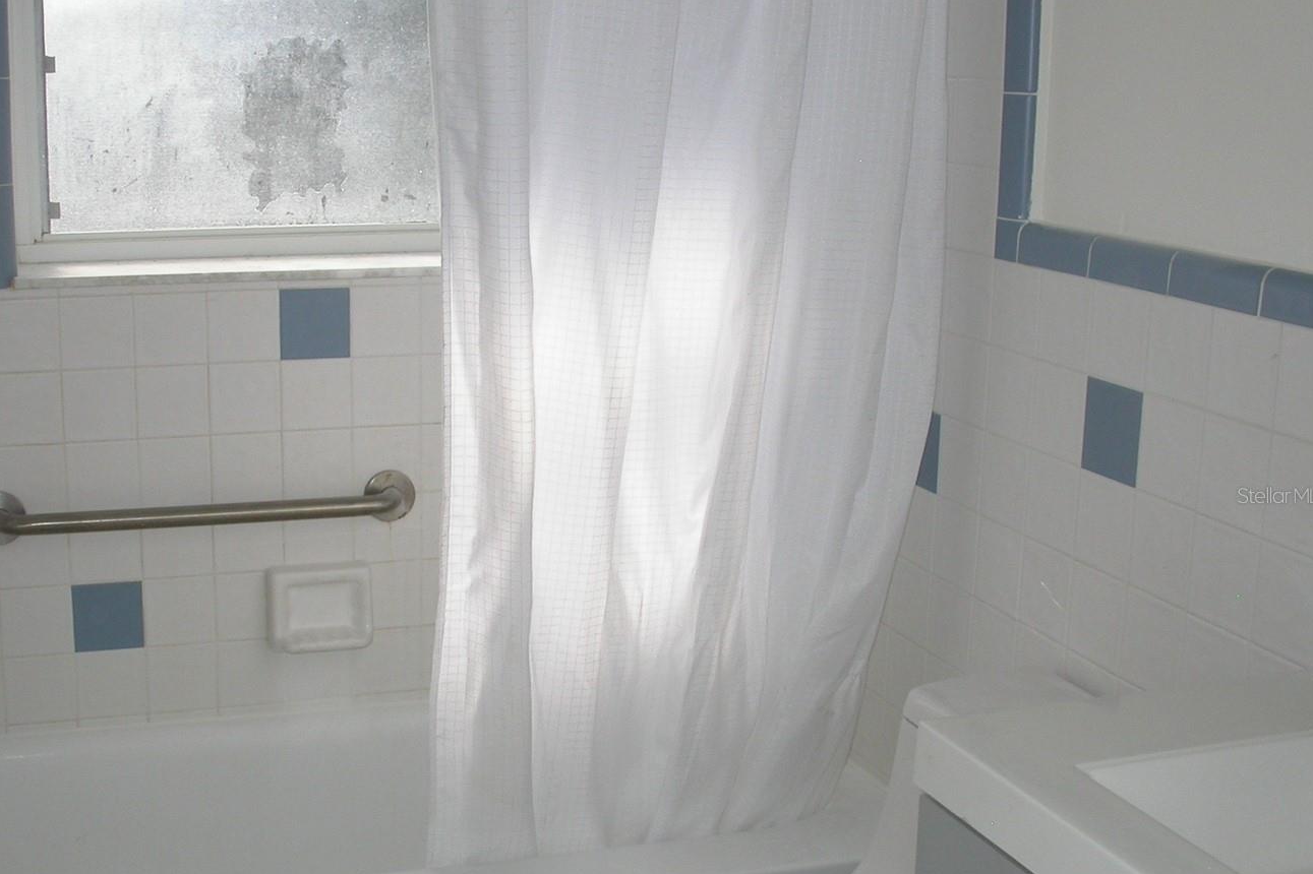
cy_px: 495
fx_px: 1787
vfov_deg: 27.5
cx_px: 520
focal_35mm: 49
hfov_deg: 40.2
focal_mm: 7.85
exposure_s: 1/280
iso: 100
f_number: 6.7
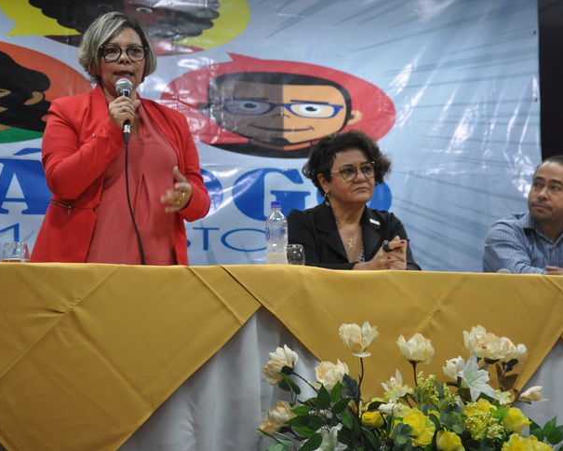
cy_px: 226
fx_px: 1983
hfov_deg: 16.2
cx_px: 311
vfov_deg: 13.0
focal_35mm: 119
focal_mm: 70
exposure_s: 1/40
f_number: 5.3
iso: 800
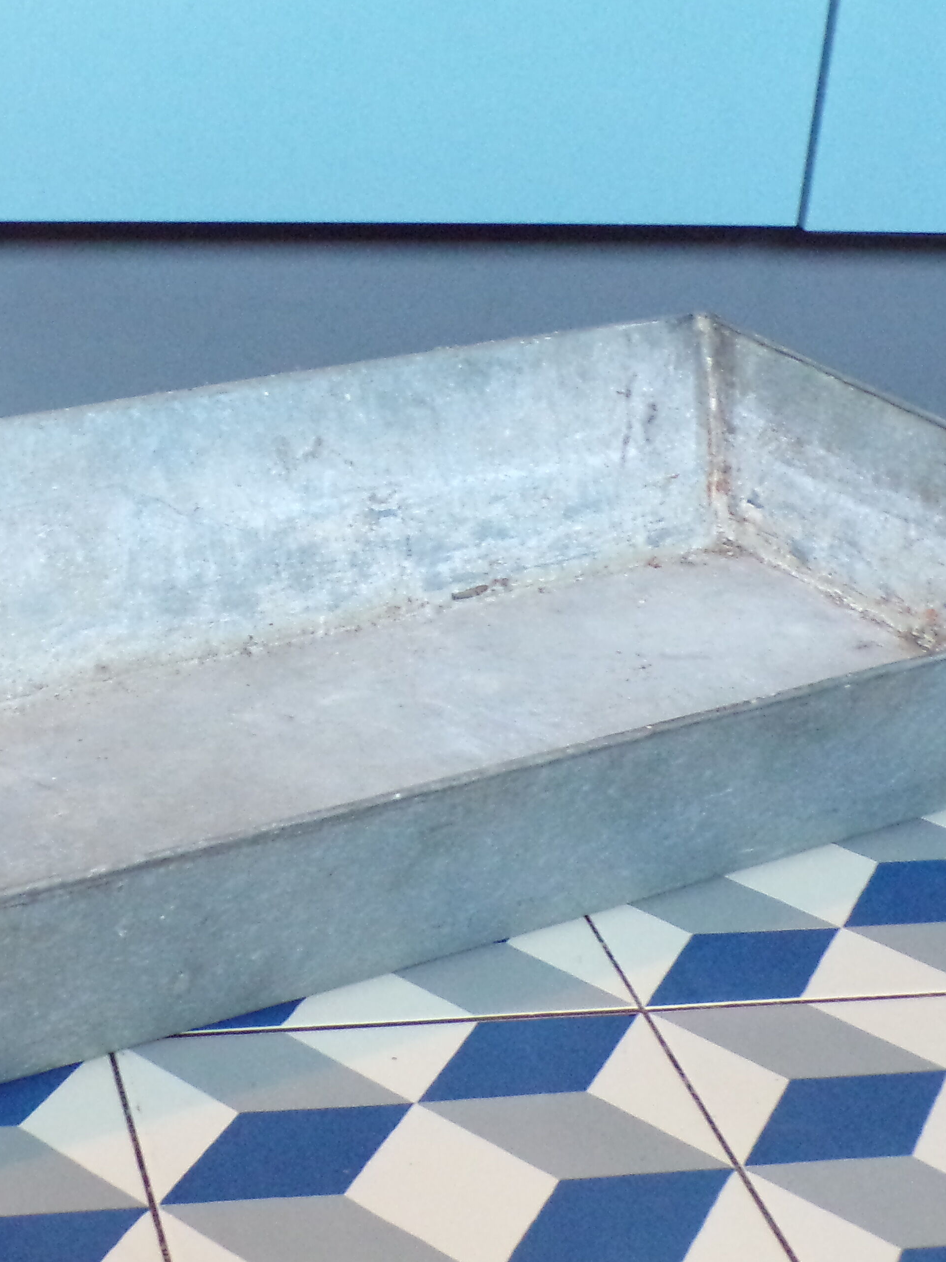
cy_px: 637
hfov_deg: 21.7
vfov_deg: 29.0
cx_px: 196
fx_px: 2441
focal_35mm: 67
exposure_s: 1/17
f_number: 3.3
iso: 667
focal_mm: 6.6
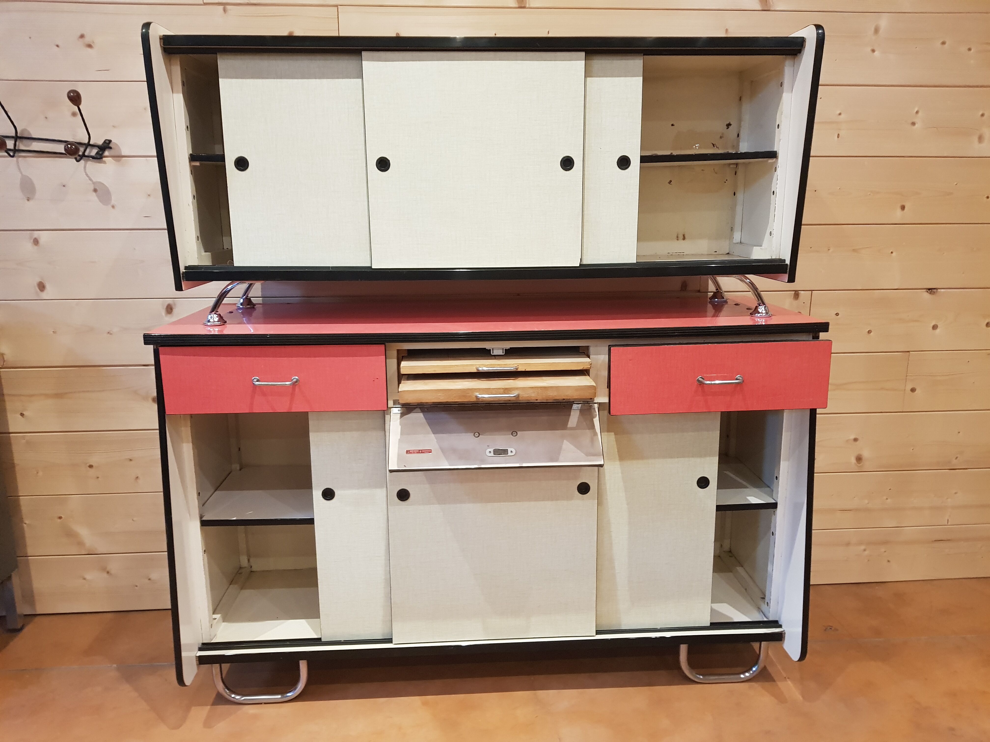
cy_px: 371
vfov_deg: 53.1
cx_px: 495
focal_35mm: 26
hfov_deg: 67.3
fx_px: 744
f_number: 1.7
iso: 250
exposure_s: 1/25
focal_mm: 4.2
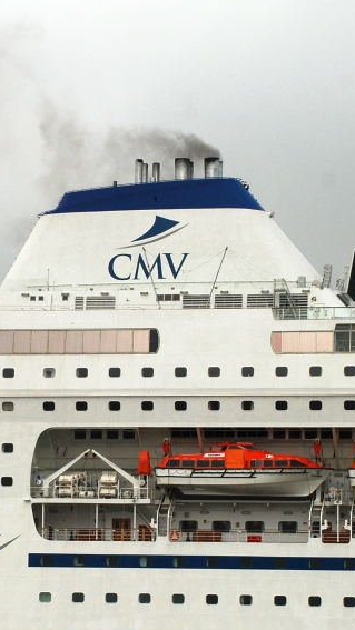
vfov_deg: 15.1
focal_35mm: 142
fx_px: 2376
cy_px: 368
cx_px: -31
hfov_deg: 8.5
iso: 200
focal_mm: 50
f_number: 10
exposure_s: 1/250
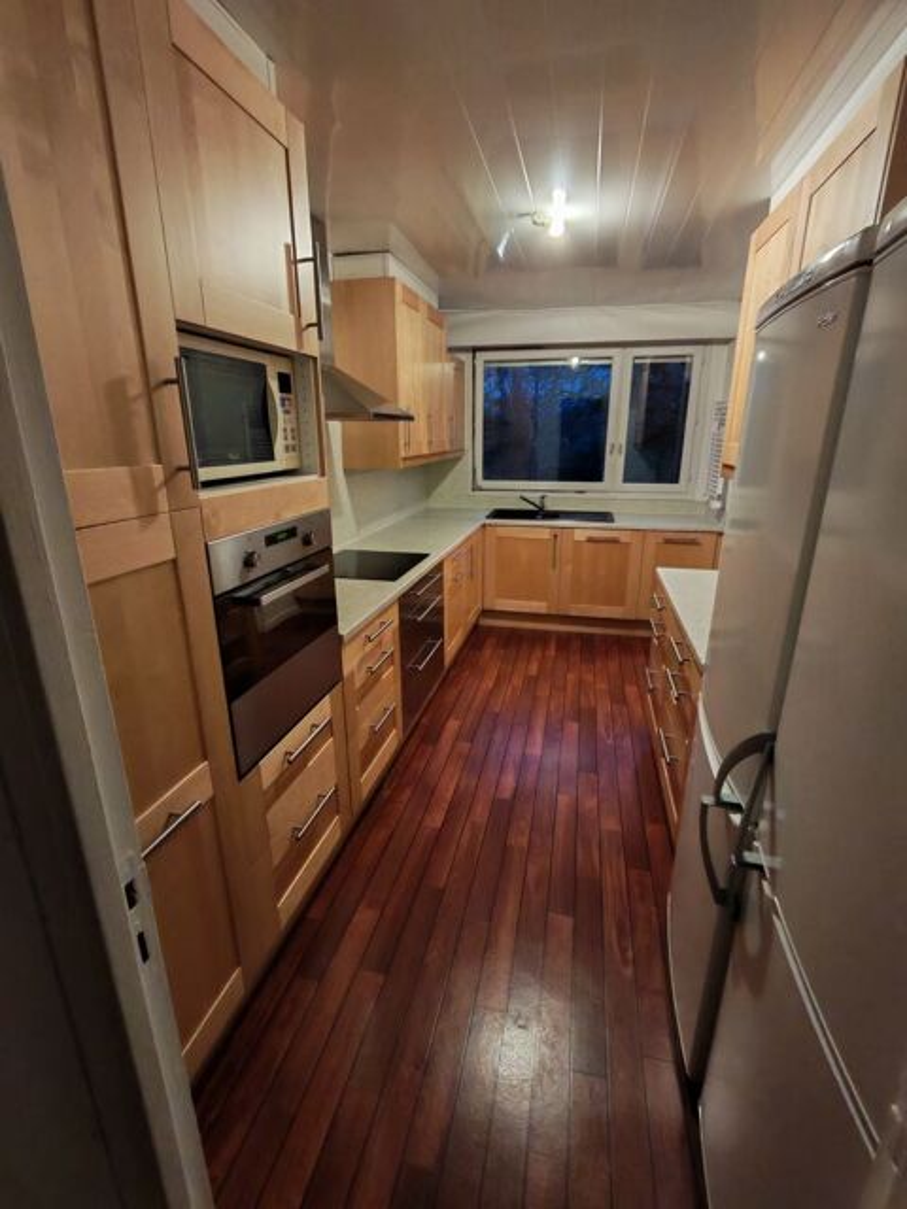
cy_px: 604
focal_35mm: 16
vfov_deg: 94.5
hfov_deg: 78.1
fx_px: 559
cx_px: 454
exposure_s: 1/20
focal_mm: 1.96
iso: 250
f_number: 2.2
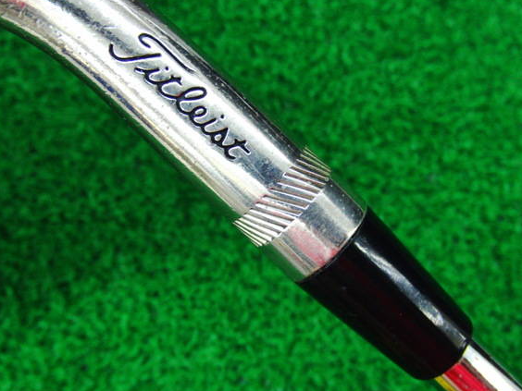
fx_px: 633
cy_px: 202
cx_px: 273
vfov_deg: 34.3
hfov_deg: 44.8
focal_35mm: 42
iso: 400
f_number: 3.6
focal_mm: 6.42
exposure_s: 1/50
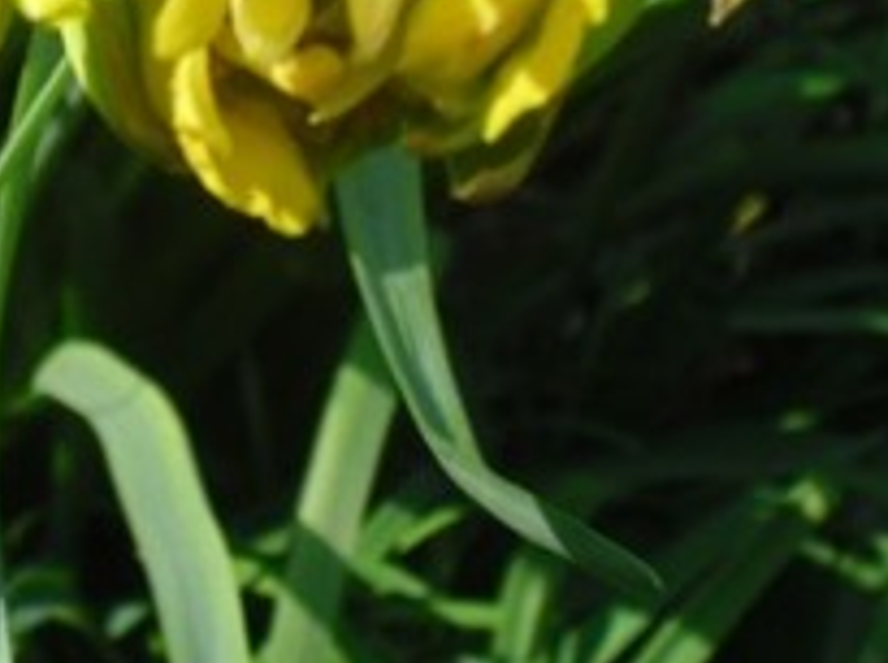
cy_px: -80
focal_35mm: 154
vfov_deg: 9.5
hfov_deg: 12.8
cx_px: 243
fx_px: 3944
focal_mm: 11.2
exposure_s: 1/400
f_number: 4.2
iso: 80
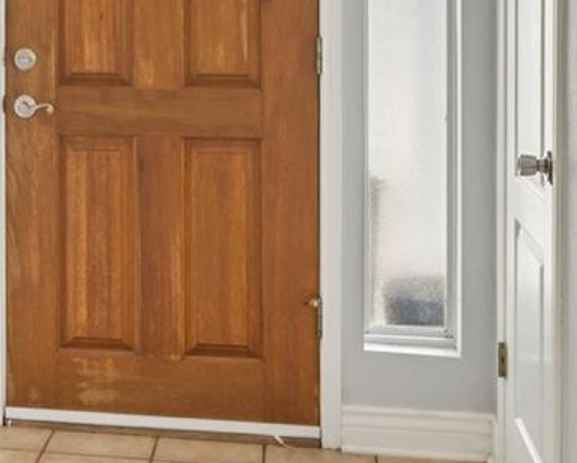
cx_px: 74
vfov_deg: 19.5
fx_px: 1282
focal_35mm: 75
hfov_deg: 24.7
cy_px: -65
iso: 180
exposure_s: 1/15
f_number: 5.6
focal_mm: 15
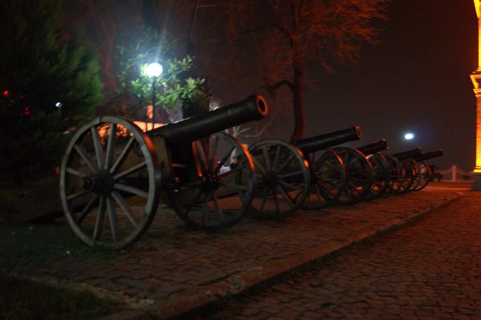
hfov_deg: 57.3
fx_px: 441
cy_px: 160
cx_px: 240
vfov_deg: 39.9
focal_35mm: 33
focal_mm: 22
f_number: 4
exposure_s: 1/4
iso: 800
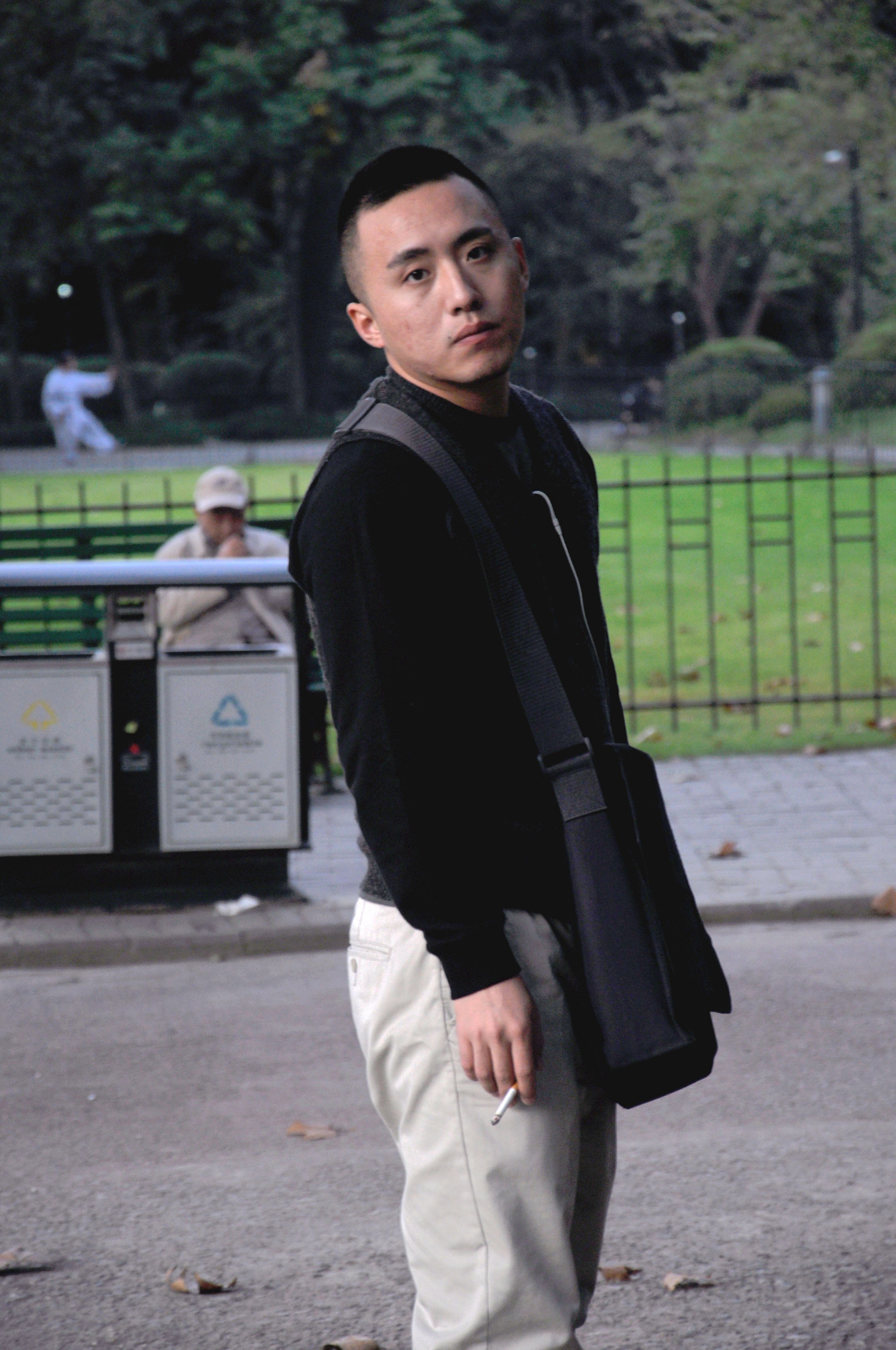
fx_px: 5895
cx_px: 448
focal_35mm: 158
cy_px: 675
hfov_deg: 8.7
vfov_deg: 13.1
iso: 200
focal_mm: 105
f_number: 6.3
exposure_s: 1/8
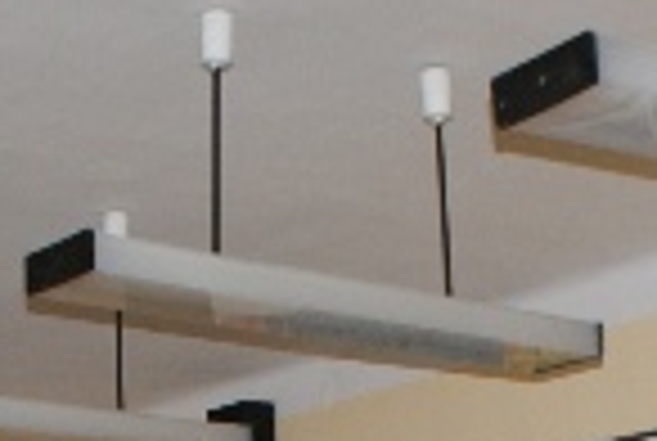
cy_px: 884
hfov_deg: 17.2
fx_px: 2158
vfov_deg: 10.7
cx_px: 189
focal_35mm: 118
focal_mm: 18
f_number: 5.6
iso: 400
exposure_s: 1/60
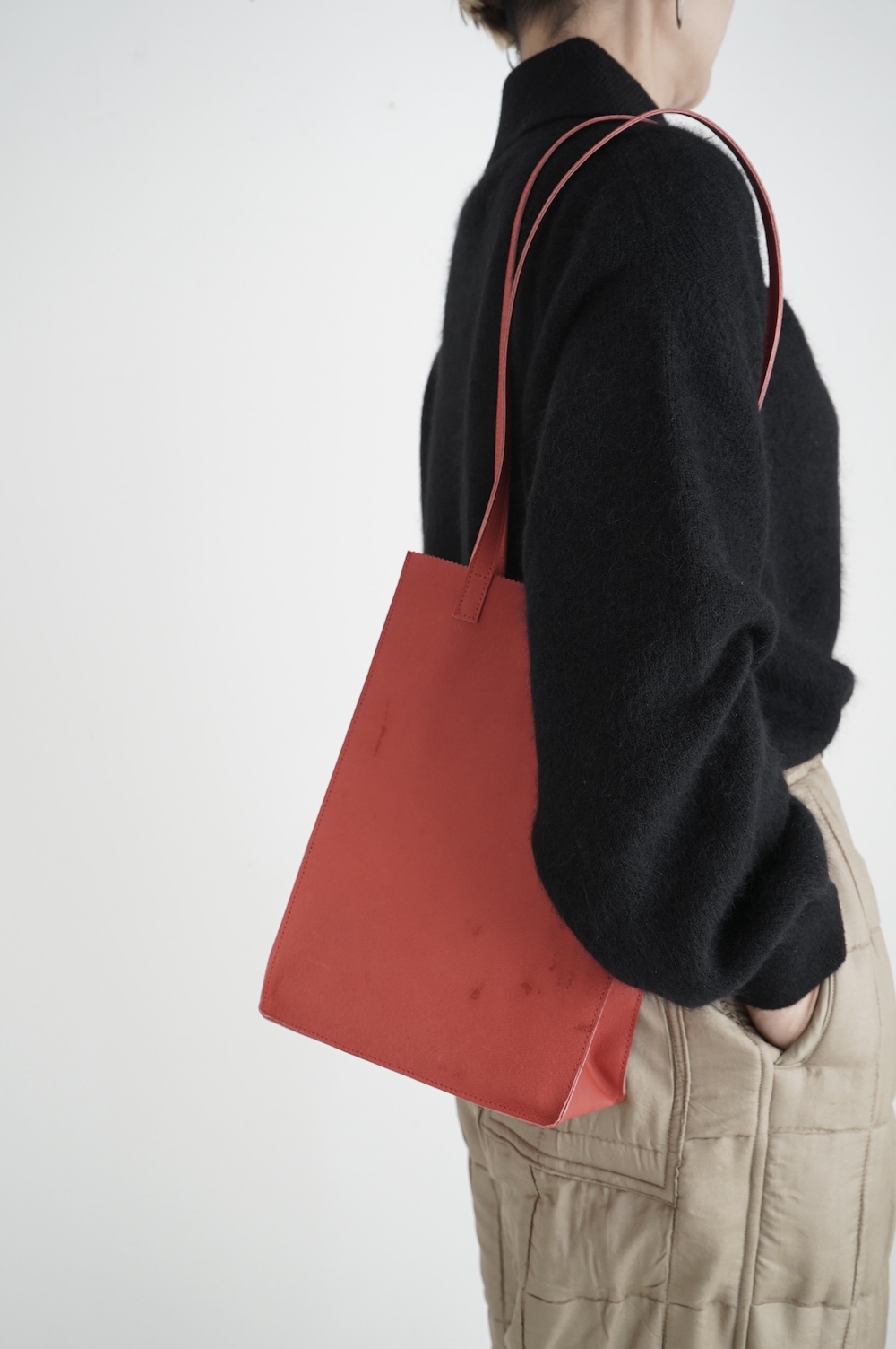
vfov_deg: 49.6
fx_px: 1459
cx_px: 448
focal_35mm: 39
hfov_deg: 34.1
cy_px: 674
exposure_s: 1/250
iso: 1250
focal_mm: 39
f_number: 6.3
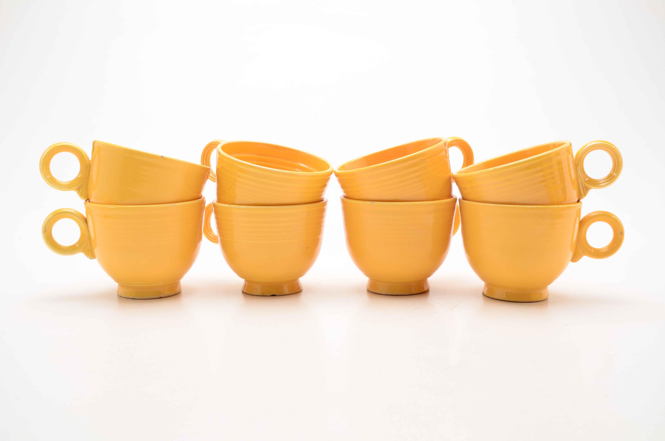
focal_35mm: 42
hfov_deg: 46.5
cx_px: 332
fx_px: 774
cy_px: 220
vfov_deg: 31.8
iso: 100
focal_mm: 28
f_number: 20
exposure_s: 1/160
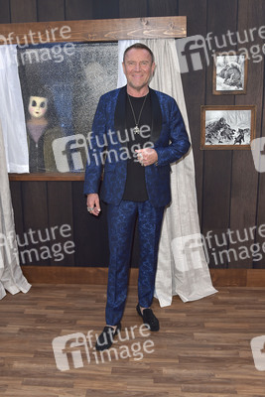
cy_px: 198
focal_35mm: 32
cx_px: 132
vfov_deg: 58.7
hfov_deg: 41.1
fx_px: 353
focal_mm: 32
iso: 400
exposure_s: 1/250
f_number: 6.3
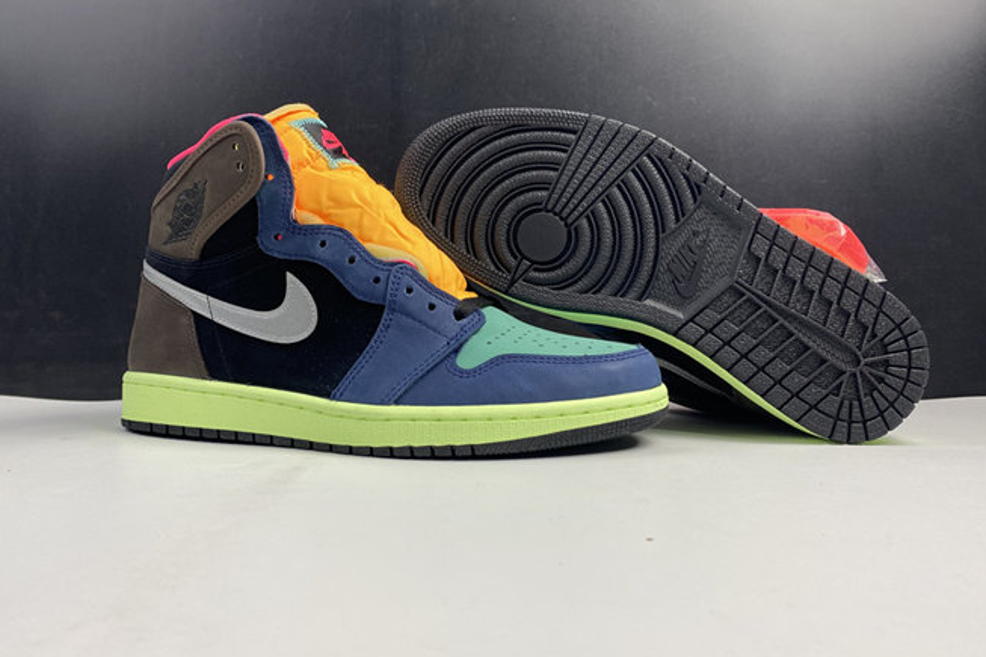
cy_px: 298
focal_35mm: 29
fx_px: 794
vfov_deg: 44.9
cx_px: 507
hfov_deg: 63.7
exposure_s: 1/100
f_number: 1.8
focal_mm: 4.25
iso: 64
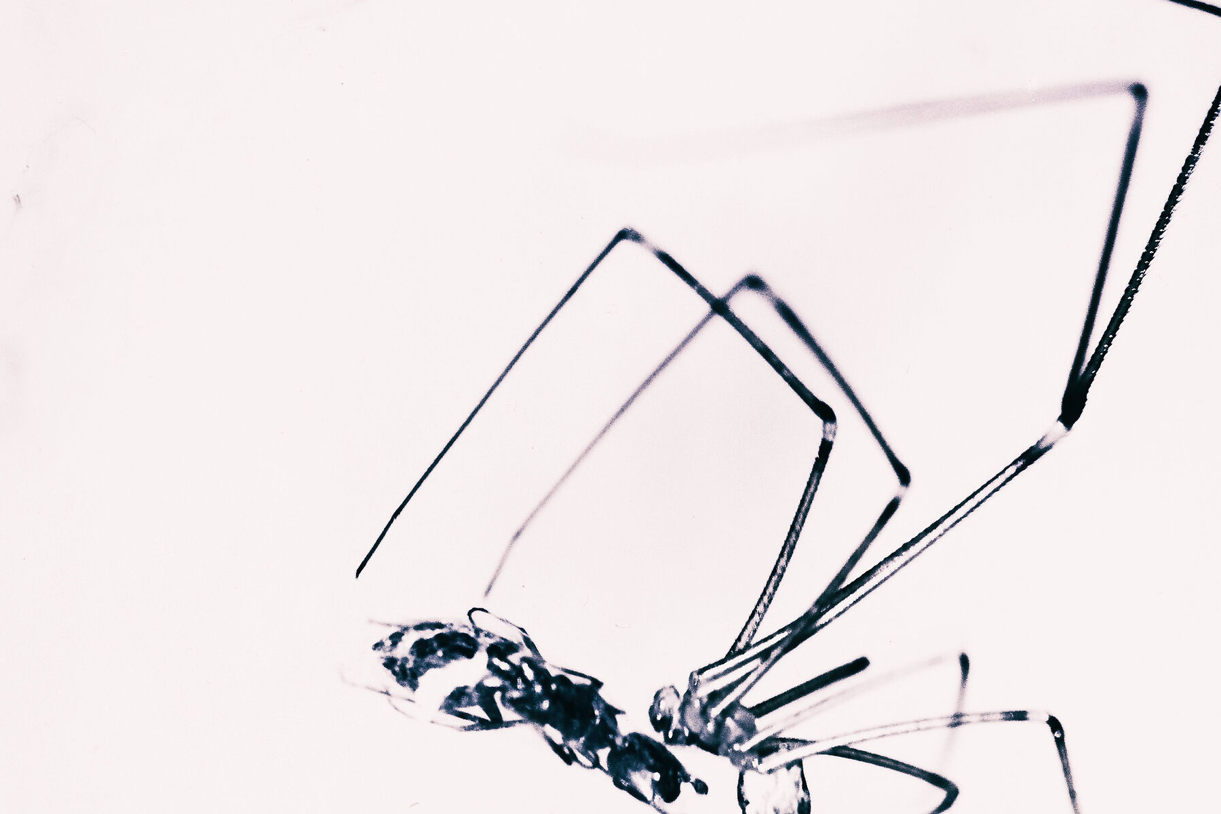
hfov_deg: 5.7
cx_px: 701
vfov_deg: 3.8
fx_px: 12209
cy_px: 505
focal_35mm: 360
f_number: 5.6
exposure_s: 1/18
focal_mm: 180
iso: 1600
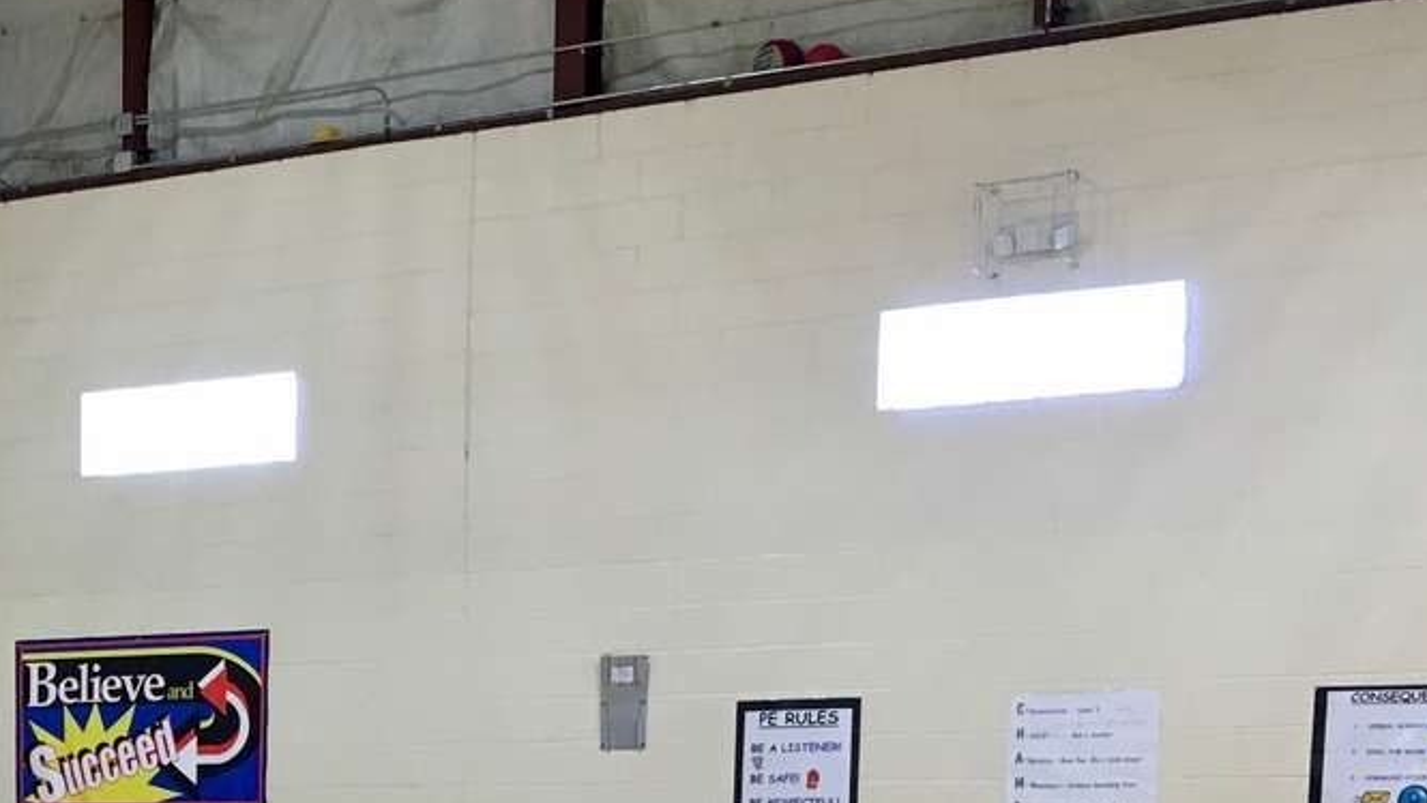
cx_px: -88
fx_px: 2876
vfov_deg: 14.9
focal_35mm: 76
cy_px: 1155
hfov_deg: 26.0
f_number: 2.2
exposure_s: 1/30
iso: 32
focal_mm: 4.15
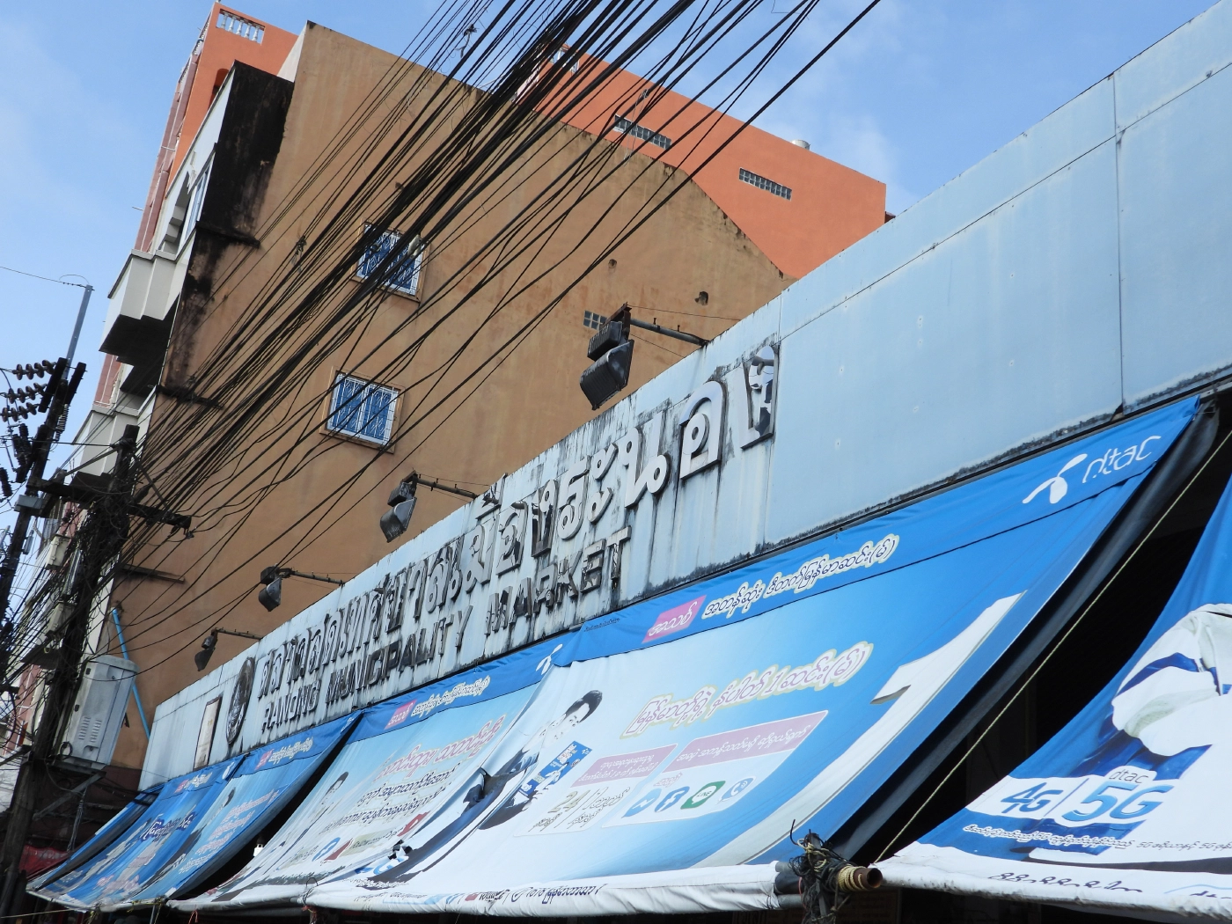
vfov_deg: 37.7
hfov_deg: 49.0
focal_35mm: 38
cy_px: 462
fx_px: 1352
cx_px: 616
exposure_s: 1/1250
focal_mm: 6.8
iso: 100
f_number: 3.2
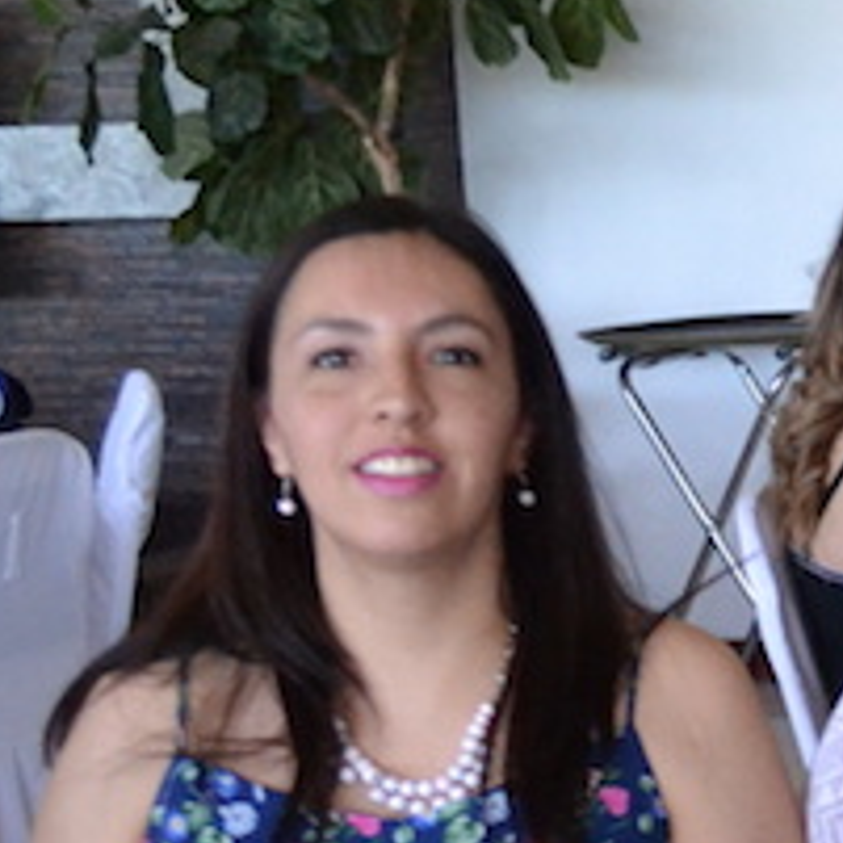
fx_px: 3306
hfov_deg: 12.5
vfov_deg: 14.4
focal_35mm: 120
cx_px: 1770
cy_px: 705
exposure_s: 1/500
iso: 2200
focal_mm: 18
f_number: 3.5
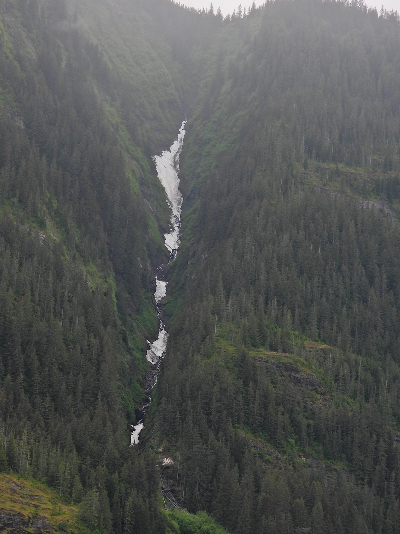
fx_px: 1556
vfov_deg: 19.4
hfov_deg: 14.6
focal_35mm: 101
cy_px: 263
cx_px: 179
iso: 100
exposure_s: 1/200
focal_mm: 15.2
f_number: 4
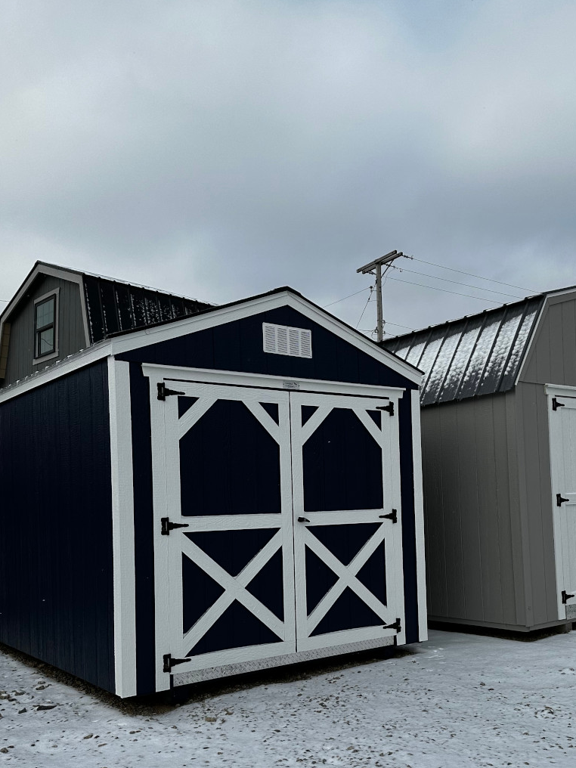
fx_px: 754
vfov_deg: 53.3
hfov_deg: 41.6
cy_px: 485
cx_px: 346
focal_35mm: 34
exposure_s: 1/6623
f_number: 1.78
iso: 80
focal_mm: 6.86
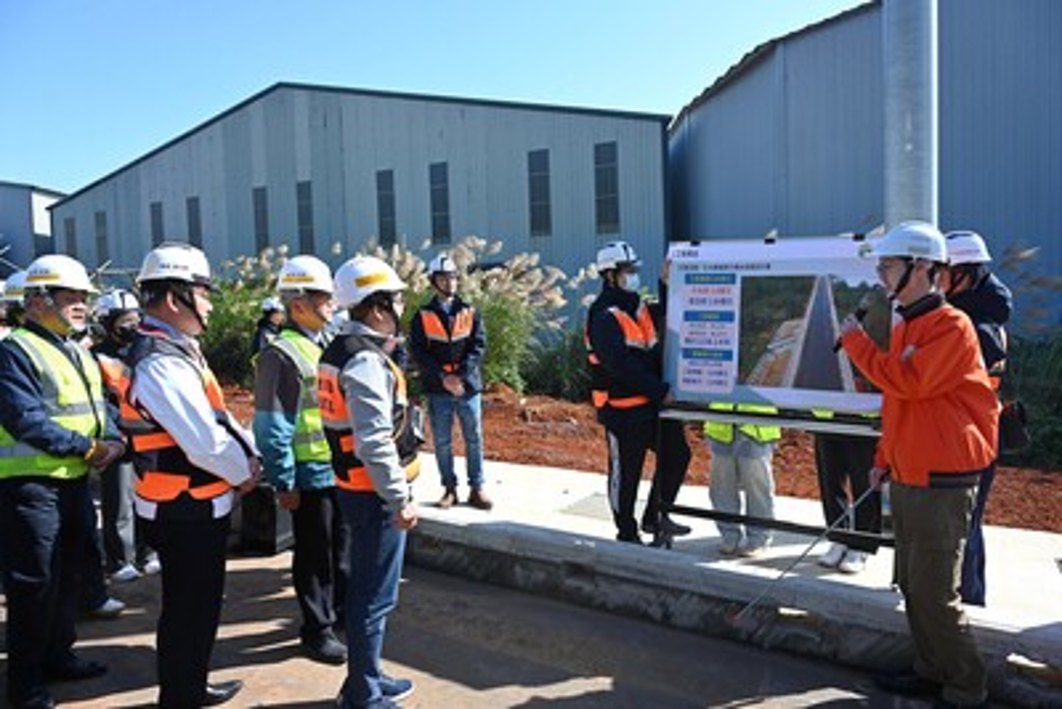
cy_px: 354
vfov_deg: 53.2
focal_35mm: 24
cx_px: 531
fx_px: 708
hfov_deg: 73.7
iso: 64
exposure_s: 1/200
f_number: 5.6
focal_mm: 24
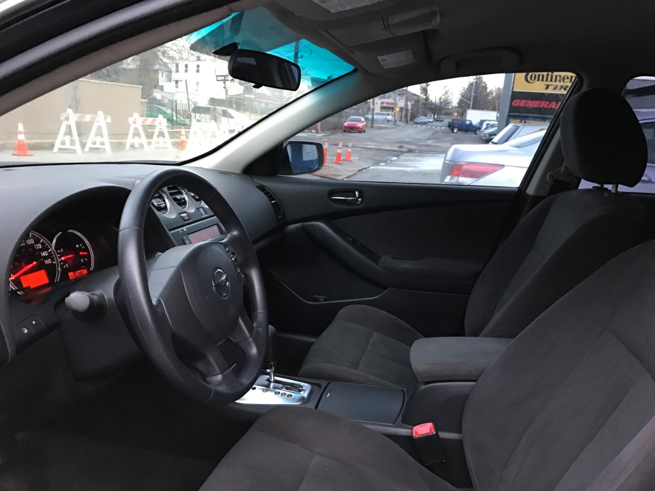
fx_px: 530
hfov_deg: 63.4
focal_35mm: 28
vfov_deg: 49.7
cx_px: 328
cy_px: 246
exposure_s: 1/15
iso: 80
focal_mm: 3.99
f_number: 1.8
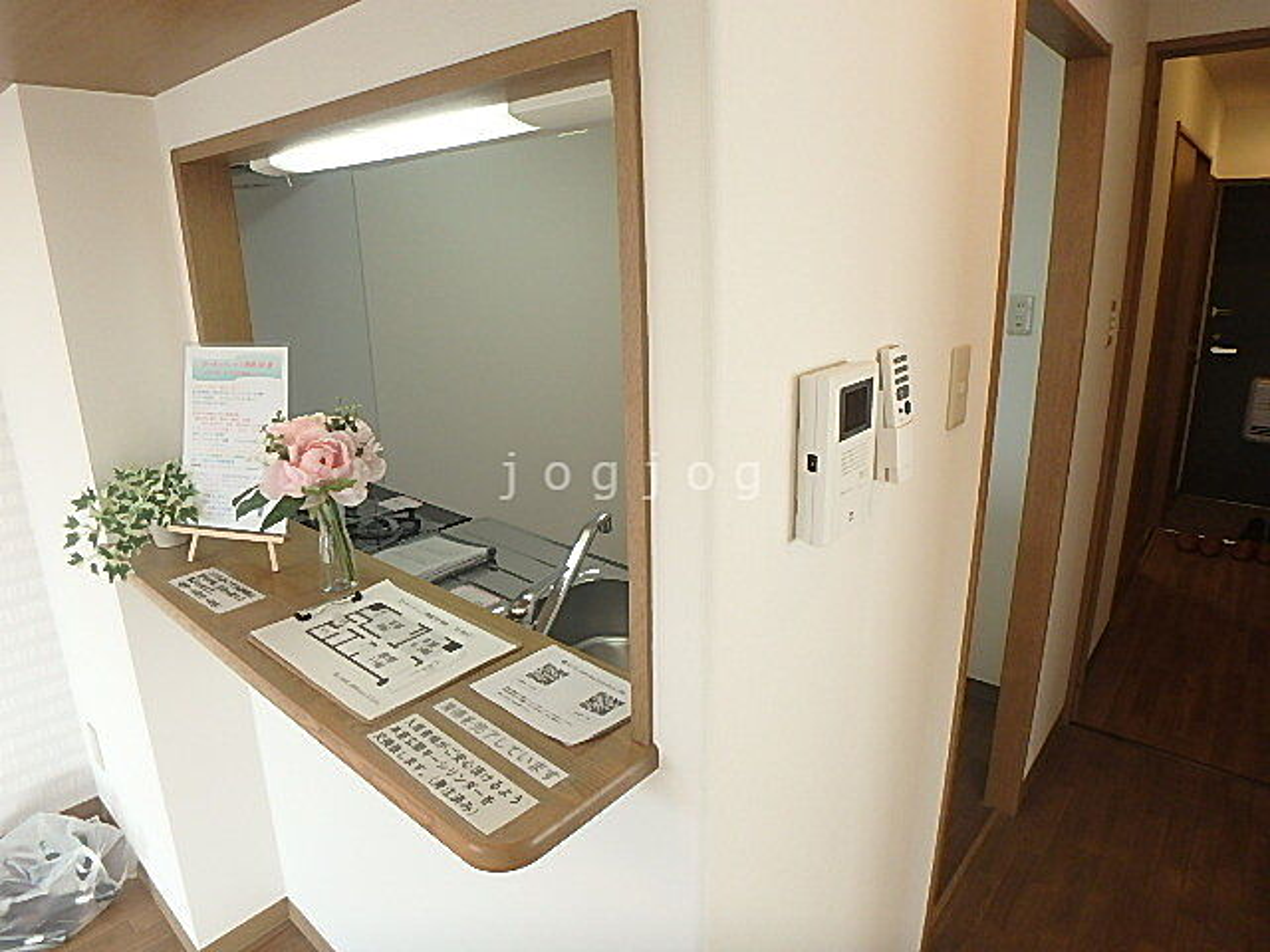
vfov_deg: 63.4
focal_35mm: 21
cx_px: 635
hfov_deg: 79.0
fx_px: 770
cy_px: 476
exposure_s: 1/50
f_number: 3.5
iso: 200
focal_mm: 3.7
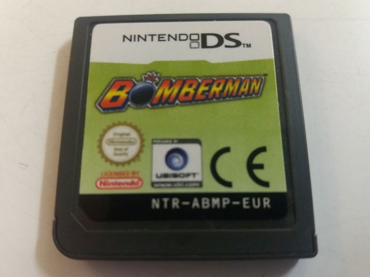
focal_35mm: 28
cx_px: 185
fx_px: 299
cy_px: 138
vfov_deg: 49.7
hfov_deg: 63.4
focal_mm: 3.7
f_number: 1.9
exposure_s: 1/17
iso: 320
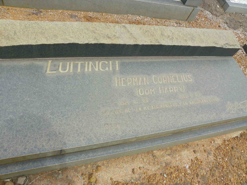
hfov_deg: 61.7
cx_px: 124
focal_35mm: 29
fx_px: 207
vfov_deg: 48.2
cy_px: 92
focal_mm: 5.2
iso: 64
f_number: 4
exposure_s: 1/250
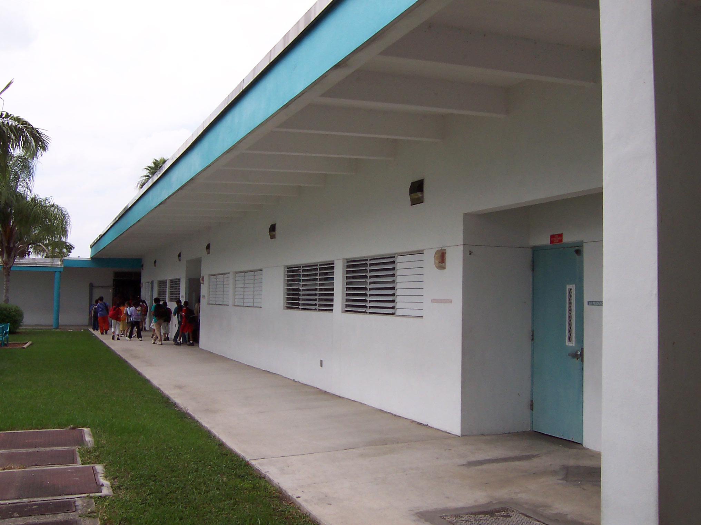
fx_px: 729
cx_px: 350
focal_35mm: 36
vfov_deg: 39.7
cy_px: 262
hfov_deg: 51.4
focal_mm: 5.6
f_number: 5.6
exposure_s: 1/350
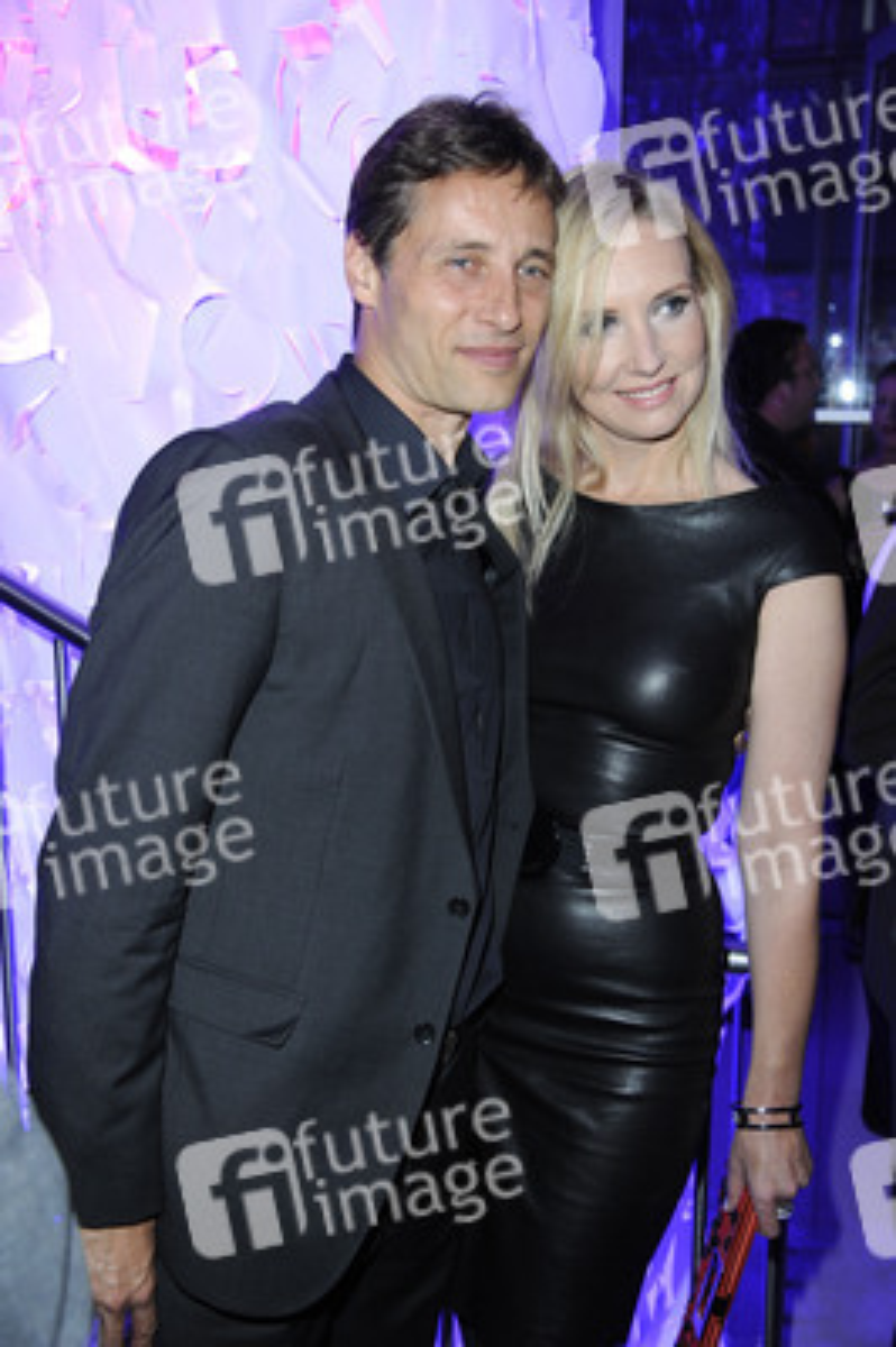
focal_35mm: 38
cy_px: 674
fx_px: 1421
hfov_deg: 35.0
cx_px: 448
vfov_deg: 50.7
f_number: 5.6
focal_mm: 38
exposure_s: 1/40
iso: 1250
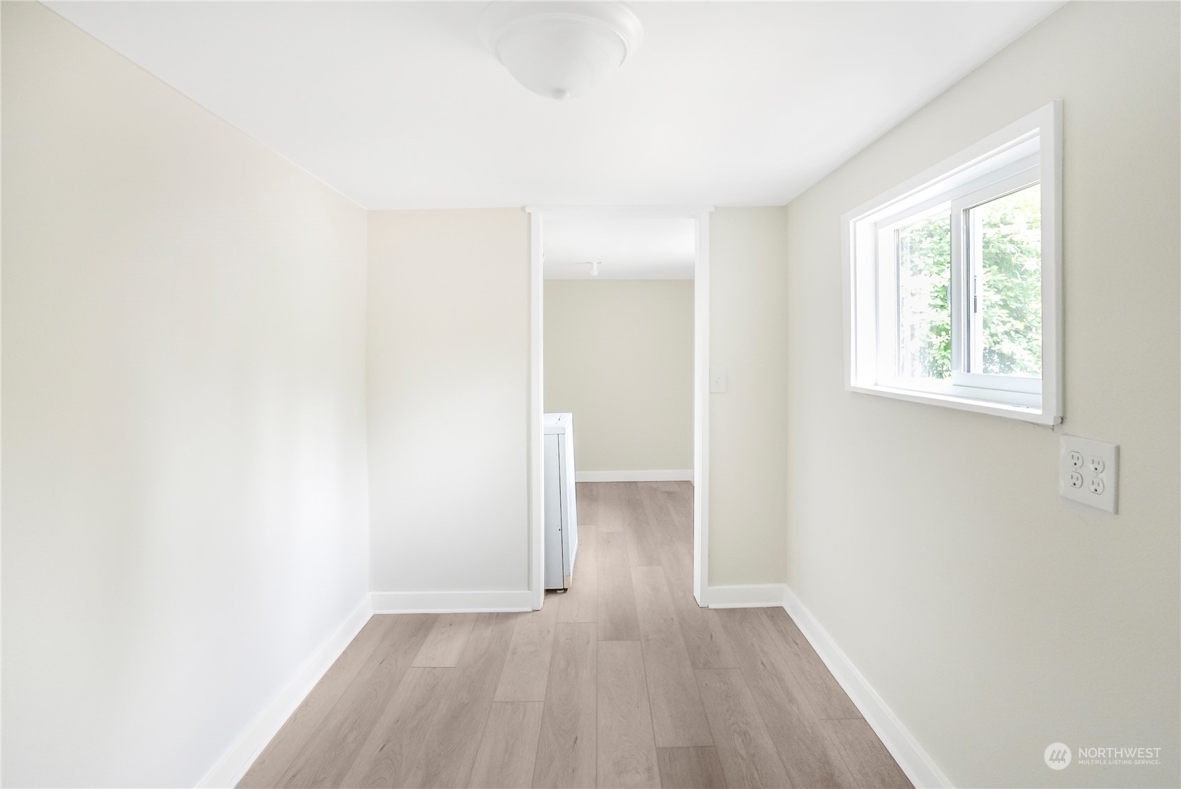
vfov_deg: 70.5
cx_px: 590
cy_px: 394
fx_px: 558
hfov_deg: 93.2
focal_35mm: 17
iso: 1250
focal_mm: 17
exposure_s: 1/160
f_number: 4
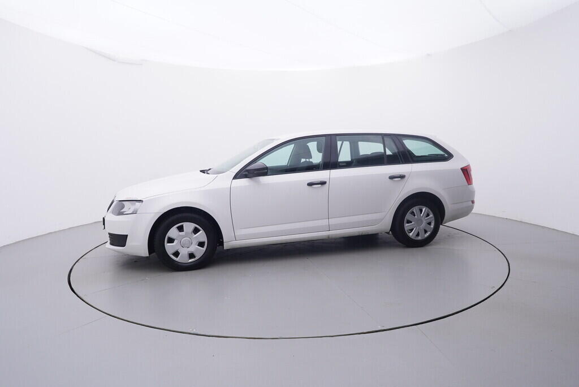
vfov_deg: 56.2
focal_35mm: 22
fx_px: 362
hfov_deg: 77.3
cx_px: 290
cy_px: 194
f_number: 5
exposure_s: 1/80
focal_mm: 15
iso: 200
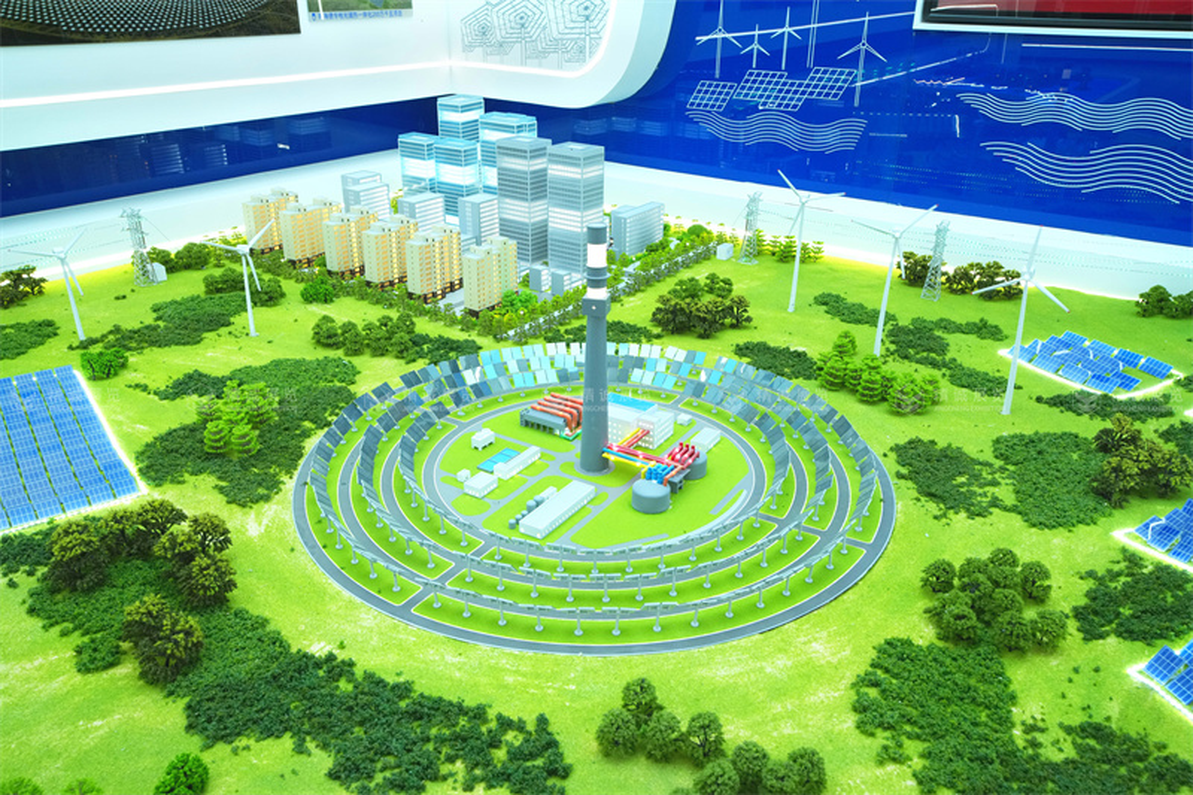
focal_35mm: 29
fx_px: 961
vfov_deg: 44.9
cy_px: 398
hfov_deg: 63.7
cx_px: 596
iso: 1250
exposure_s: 1/100
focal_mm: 29
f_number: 9
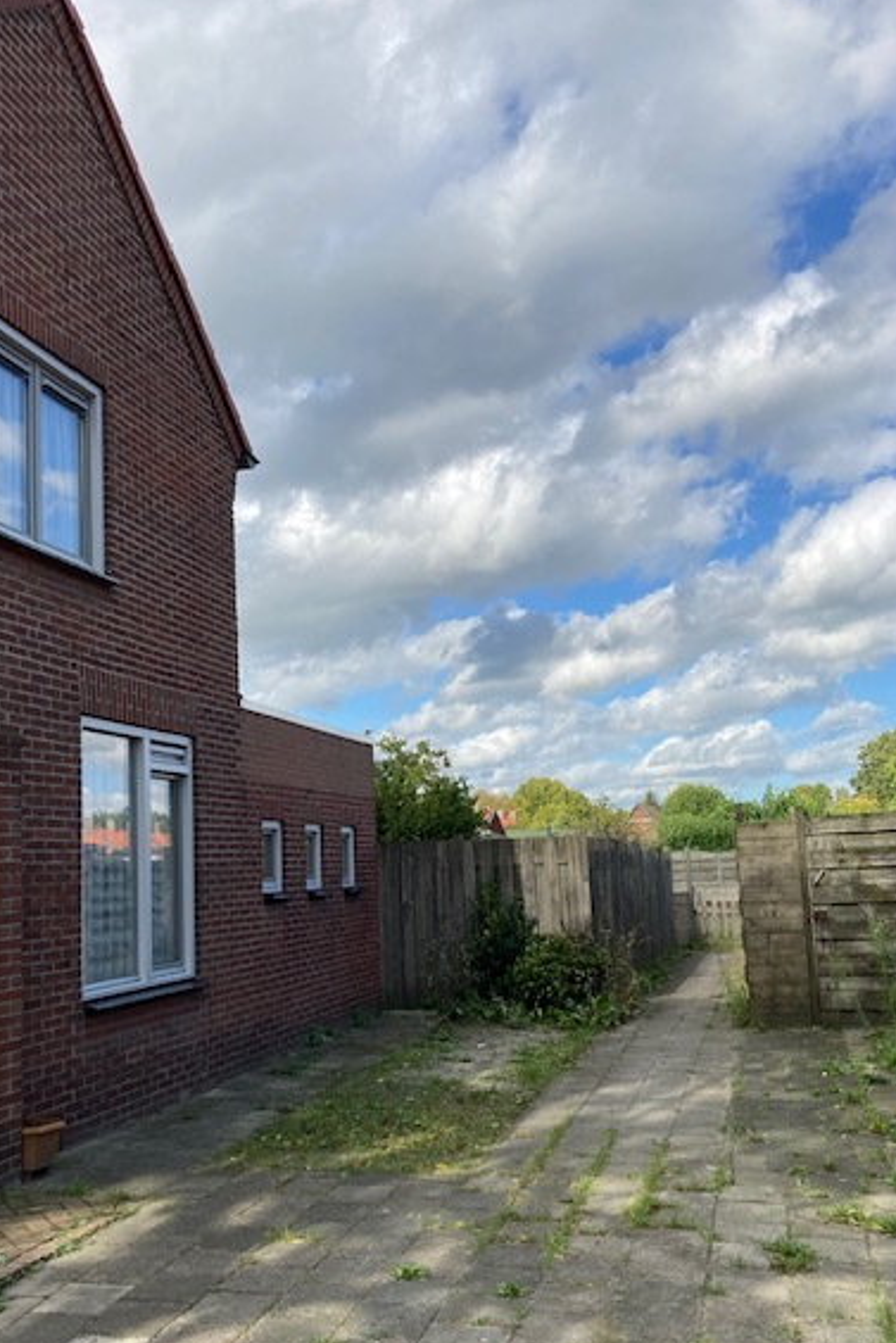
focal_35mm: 33
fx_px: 1231
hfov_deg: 39.8
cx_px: 364
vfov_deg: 57.1
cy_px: 749
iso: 20
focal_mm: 3.99
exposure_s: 1/1869
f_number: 1.8
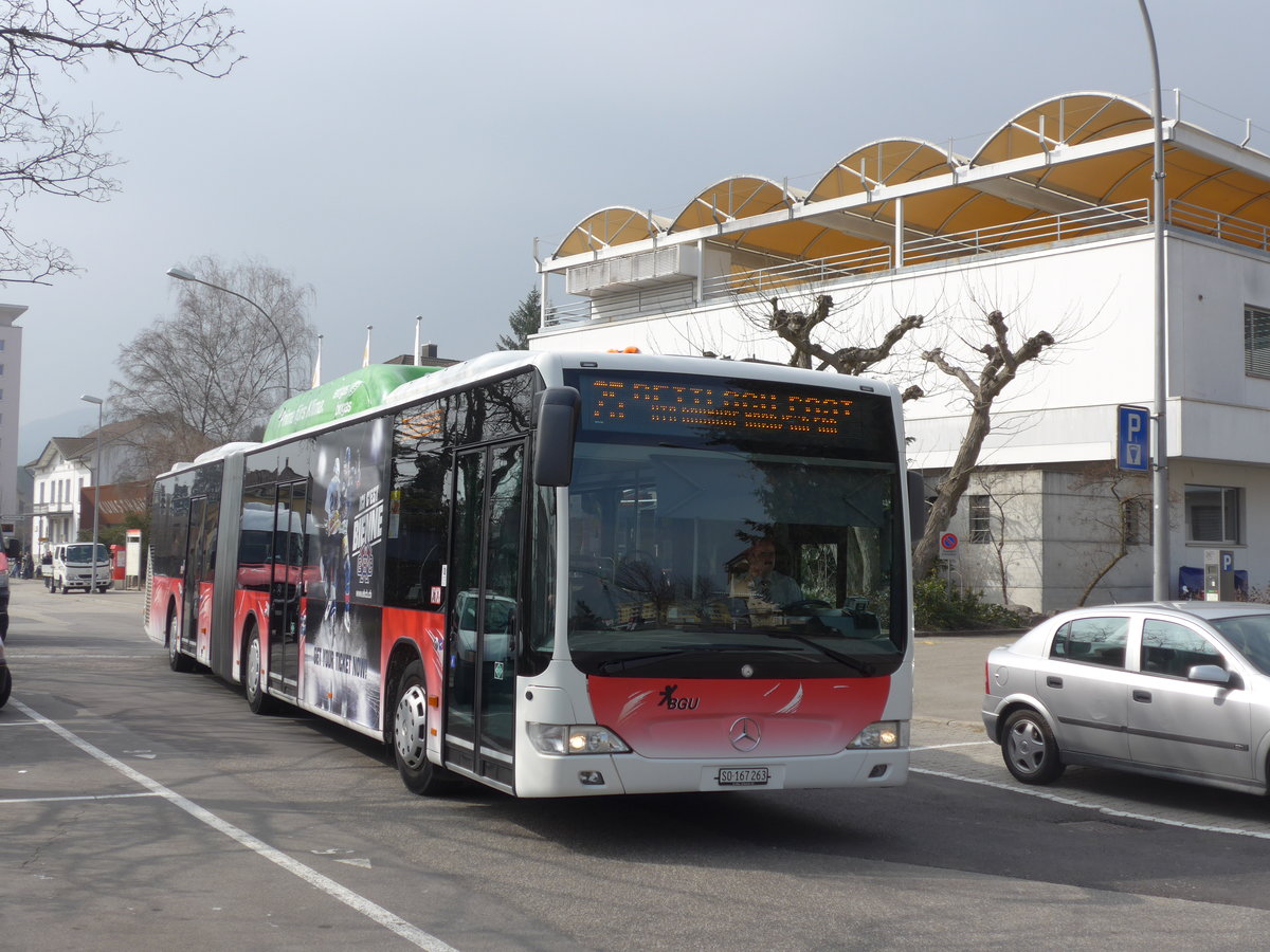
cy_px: 476
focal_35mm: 44
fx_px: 1614
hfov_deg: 42.9
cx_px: 635
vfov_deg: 32.9
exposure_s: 1/1600
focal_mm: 9.5
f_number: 3
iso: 80
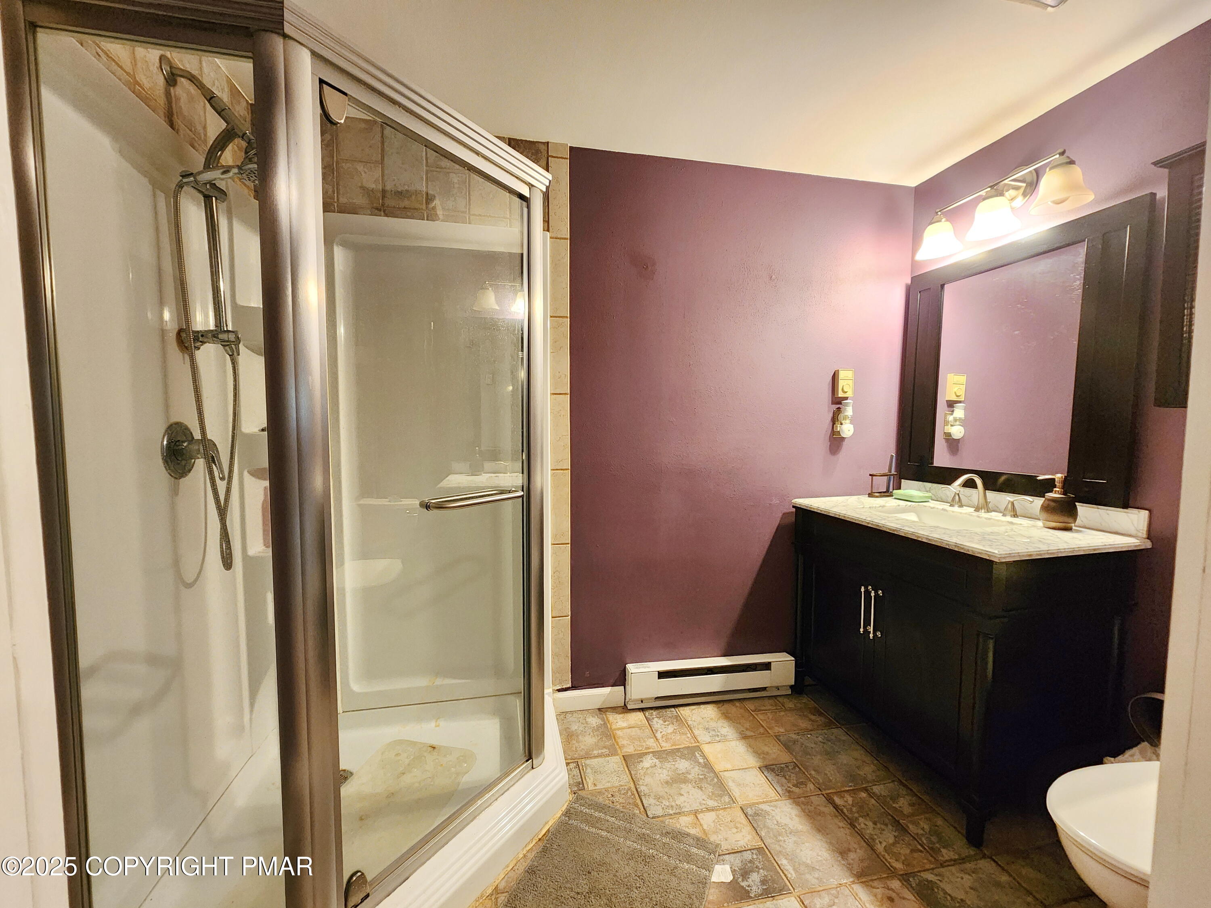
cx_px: 606
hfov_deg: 106.2
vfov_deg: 89.9
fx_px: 455
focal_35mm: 13
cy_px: 454
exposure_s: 1/30
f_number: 2.2
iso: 400
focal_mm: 2.2
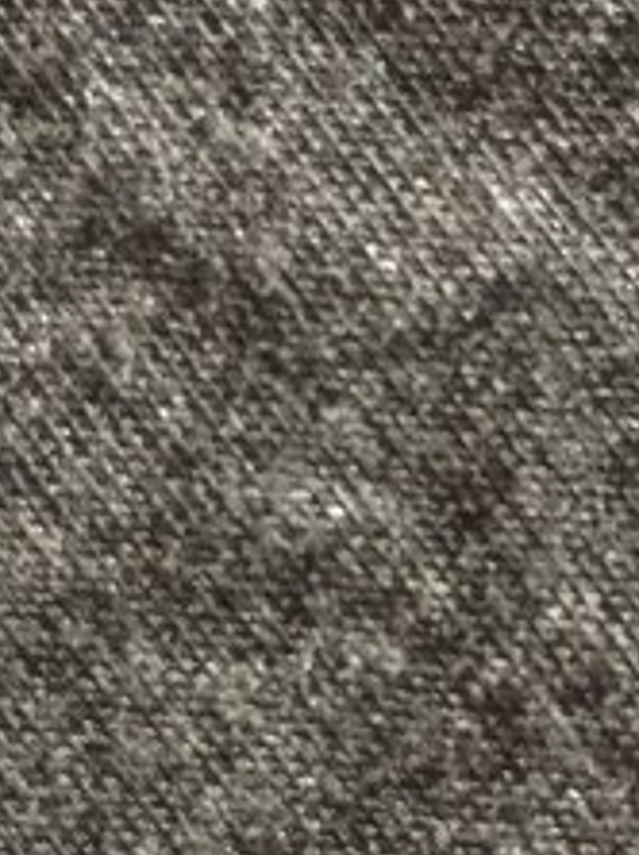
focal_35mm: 80
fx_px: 1973
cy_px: 478
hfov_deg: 18.4
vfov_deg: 24.4
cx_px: 395
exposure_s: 1/17
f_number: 2.2
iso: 640
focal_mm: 4.15
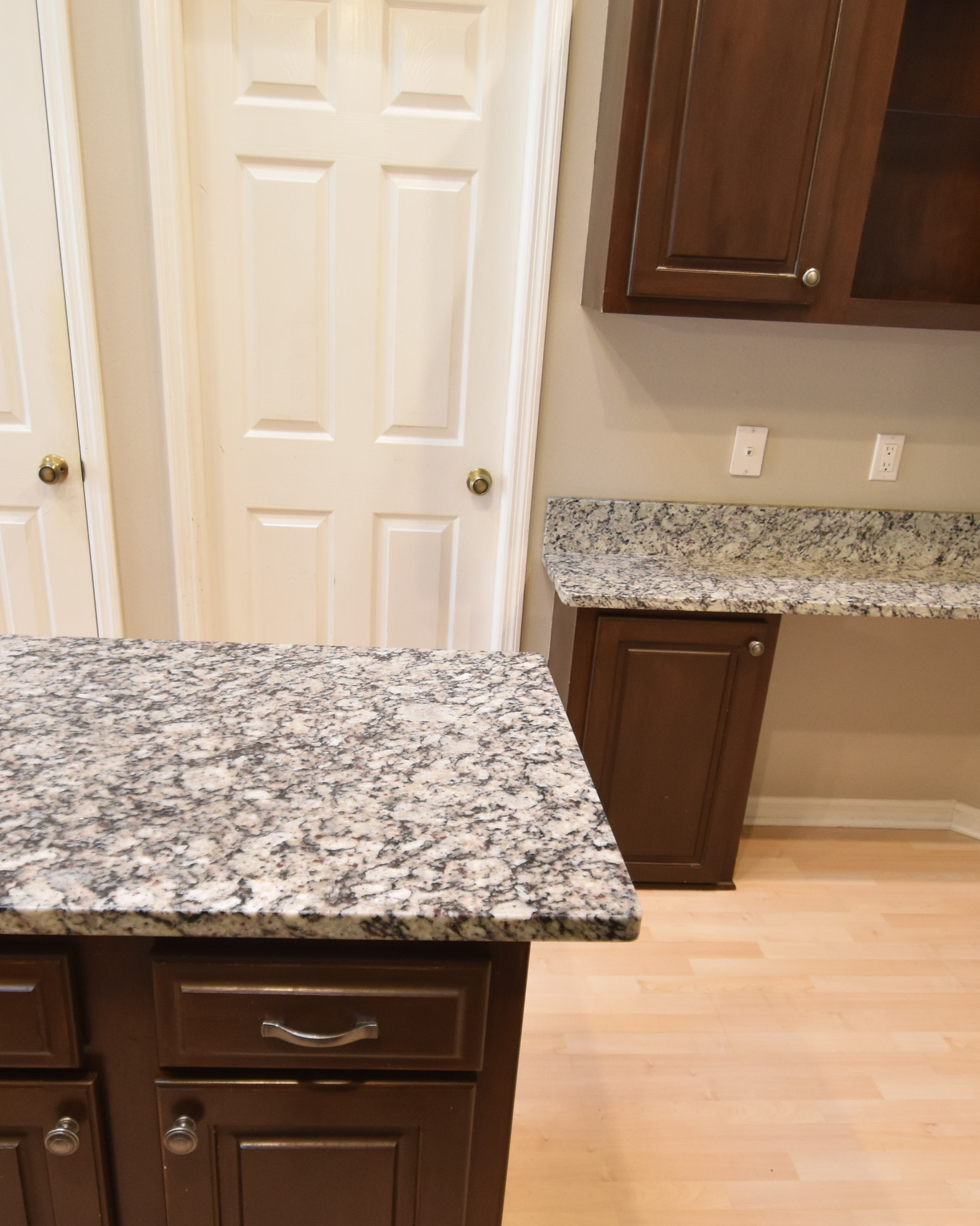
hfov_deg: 53.1
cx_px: 456
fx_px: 979
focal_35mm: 27
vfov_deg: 63.6
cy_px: 717
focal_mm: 10
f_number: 3.5
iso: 800
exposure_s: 1/20
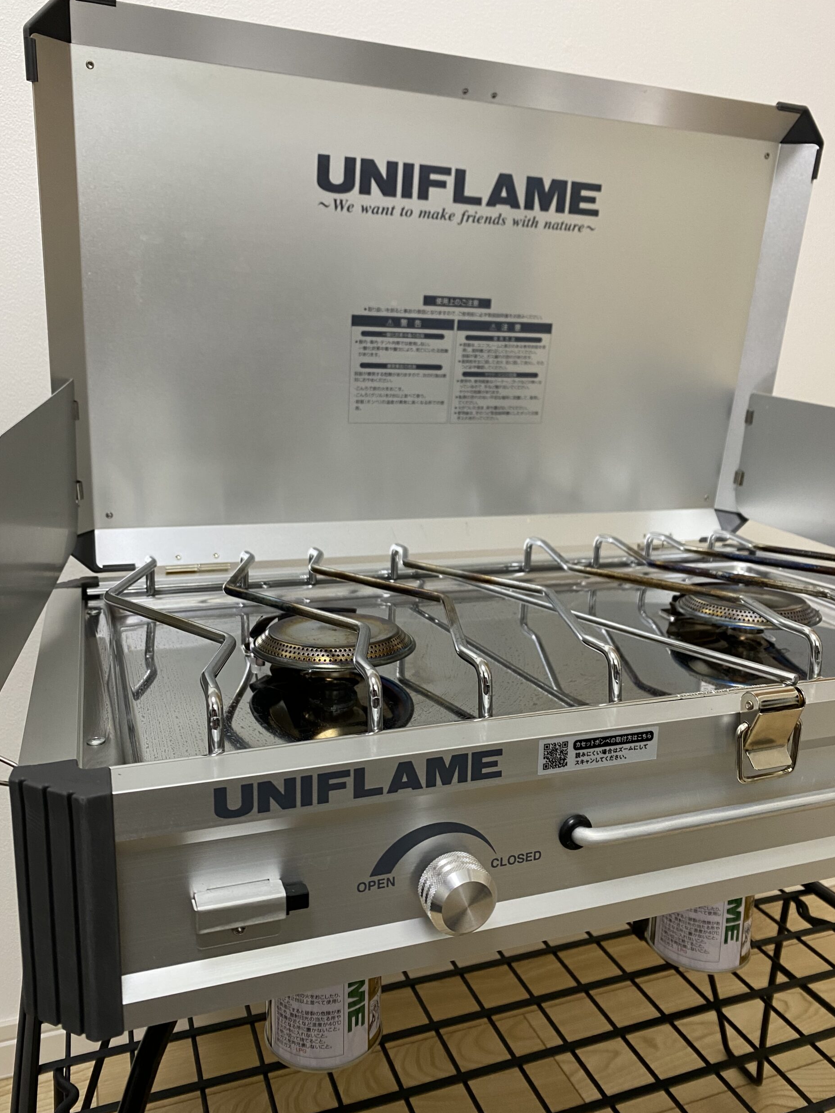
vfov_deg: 65.3
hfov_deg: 51.4
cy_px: 573
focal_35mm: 27
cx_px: 425
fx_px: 868
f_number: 1.8
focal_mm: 4.25
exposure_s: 1/50
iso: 160
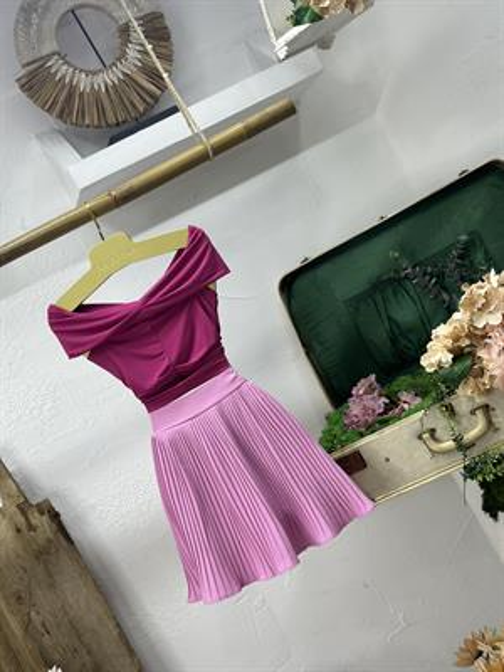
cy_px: 336
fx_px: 932
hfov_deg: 30.3
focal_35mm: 48
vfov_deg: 39.7
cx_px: 252
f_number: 1.78
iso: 64
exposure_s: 1/100
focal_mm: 6.86
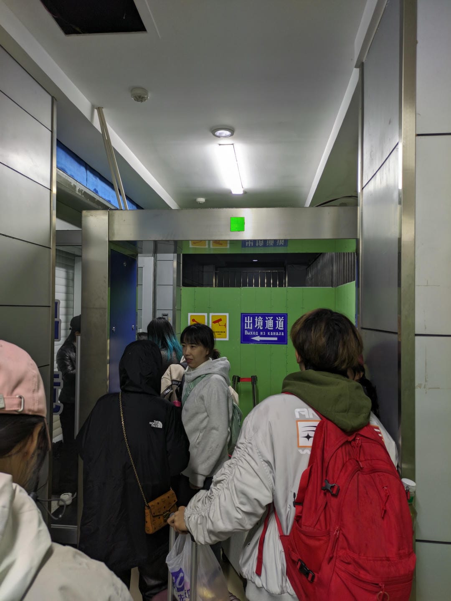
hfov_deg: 54.9
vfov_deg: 69.4
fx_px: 434
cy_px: 300
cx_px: 226
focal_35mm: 25
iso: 231
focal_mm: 5.43
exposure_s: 1/100
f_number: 1.89
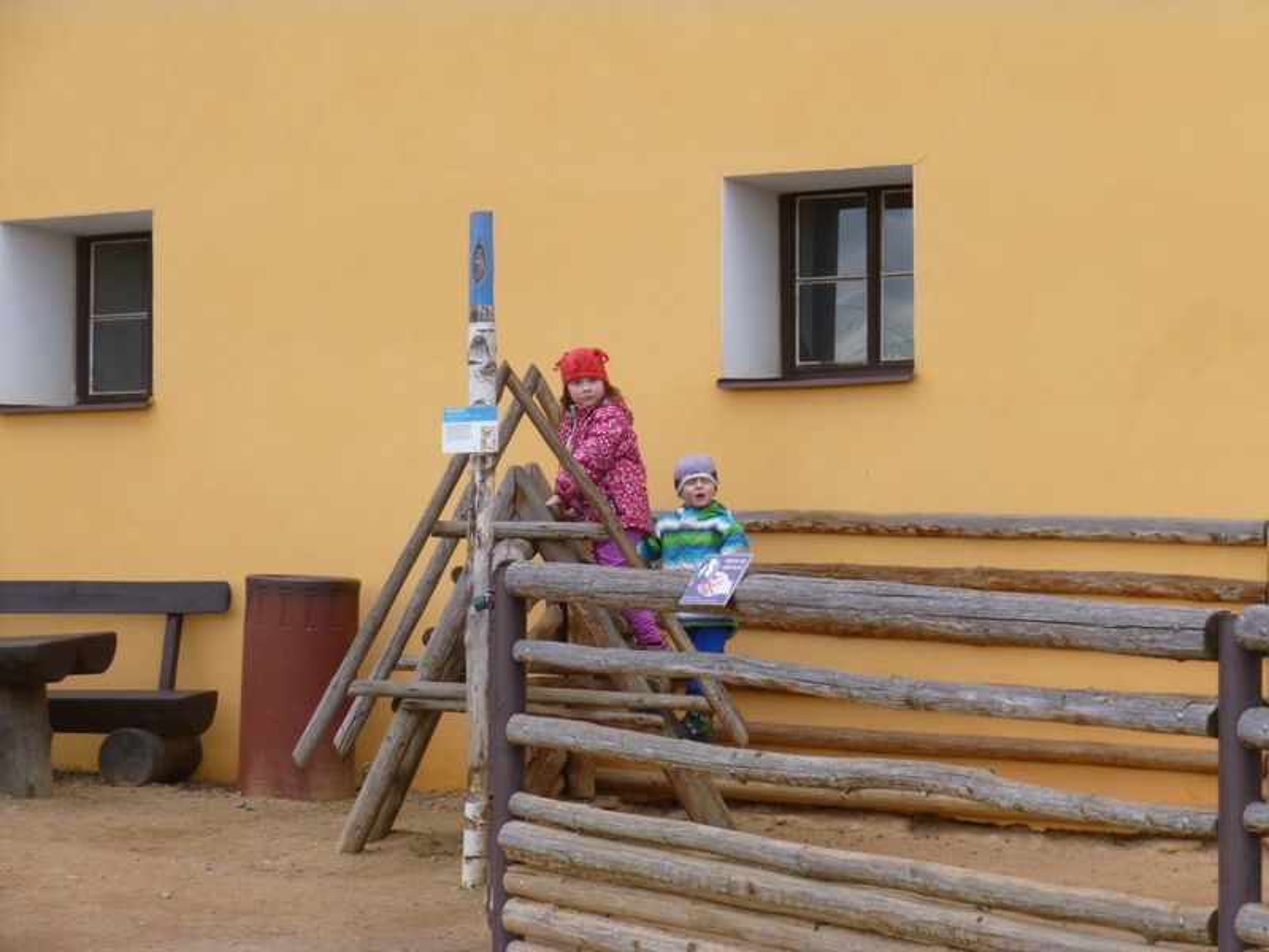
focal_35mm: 107
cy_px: 476
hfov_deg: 18.4
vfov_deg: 13.8
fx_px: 3923
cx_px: 634
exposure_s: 1/80
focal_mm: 19.1
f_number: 5.4
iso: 125
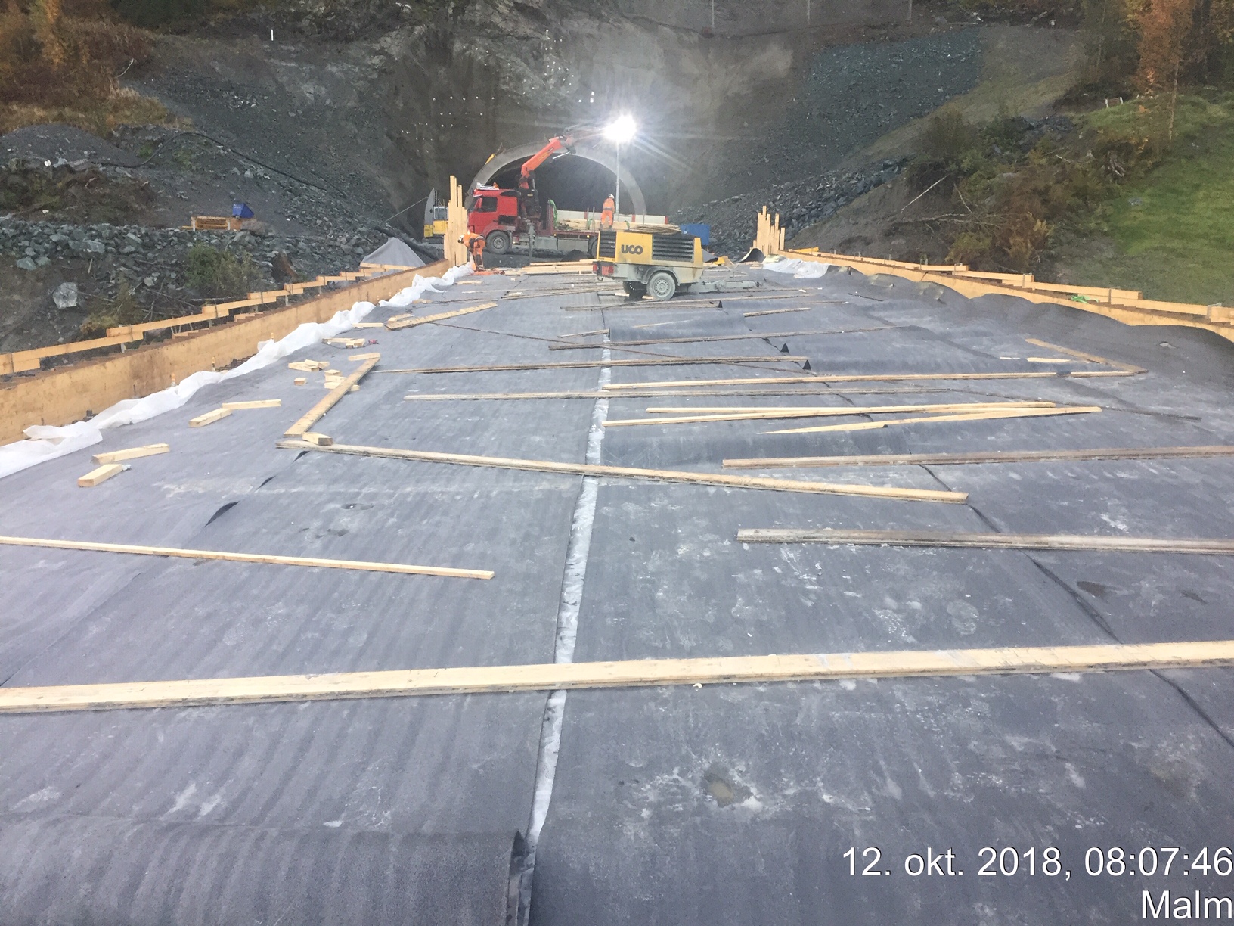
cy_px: 463
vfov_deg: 48.2
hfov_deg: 61.7
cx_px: 617
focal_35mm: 29
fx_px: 1034
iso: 50
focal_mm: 4.15
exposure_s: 1/33
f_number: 2.2
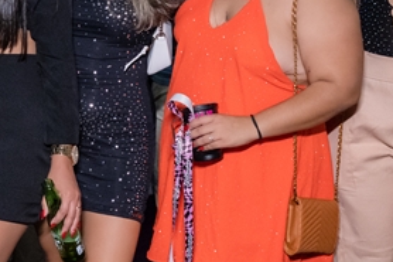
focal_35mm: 96
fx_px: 1047
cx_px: 77
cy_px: 38
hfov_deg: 21.0
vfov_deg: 14.1
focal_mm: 24
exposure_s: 1/125
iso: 2500
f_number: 3.2
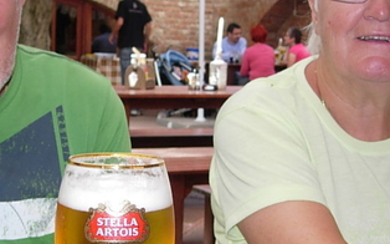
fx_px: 818
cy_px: 143
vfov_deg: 16.9
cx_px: 142
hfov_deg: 26.7
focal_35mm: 77
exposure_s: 1/32
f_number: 2.8
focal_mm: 7.8
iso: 79
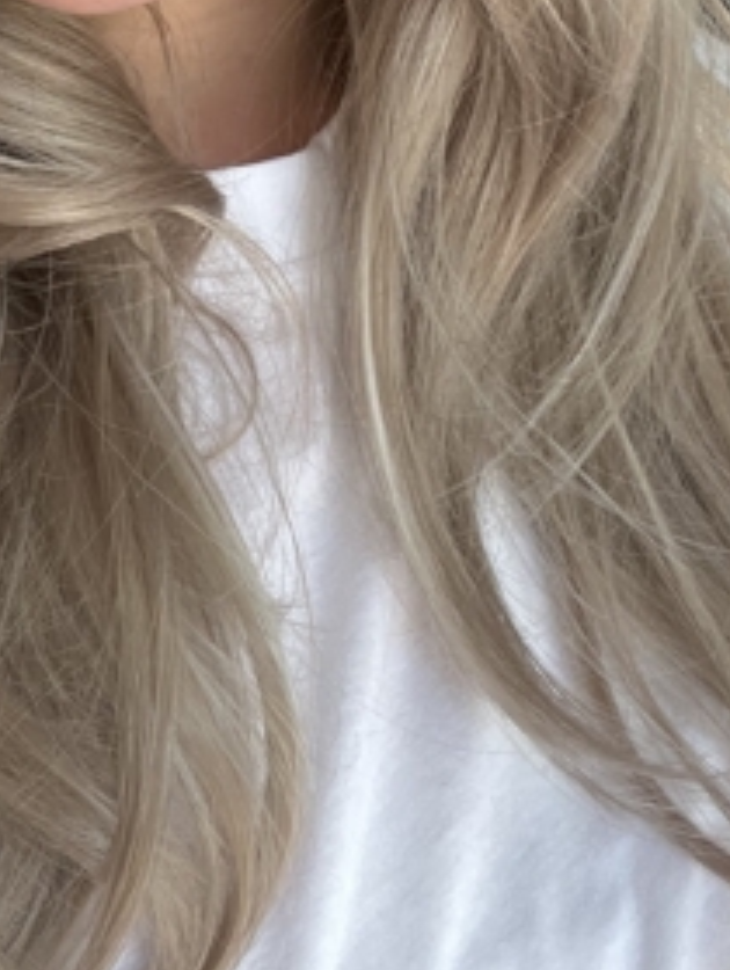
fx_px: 2048
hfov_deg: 20.1
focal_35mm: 73
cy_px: -108
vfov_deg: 24.7
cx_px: 195
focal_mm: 2.71
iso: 64
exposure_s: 1/121
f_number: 2.2
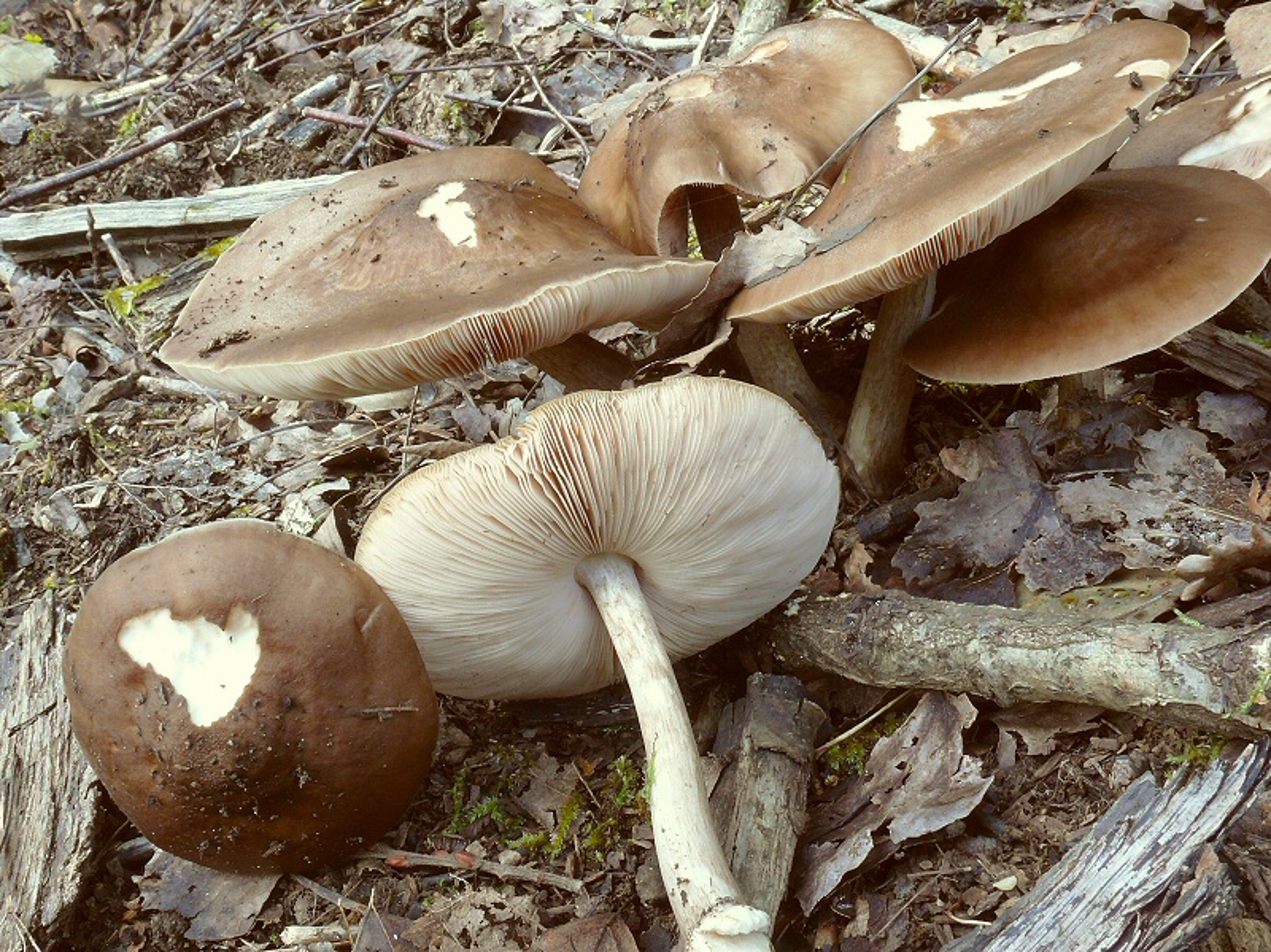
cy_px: 476
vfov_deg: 40.7
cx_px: 636
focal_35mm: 35
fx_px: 1284
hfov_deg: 52.7
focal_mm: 7.4
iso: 100
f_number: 11
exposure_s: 1/6
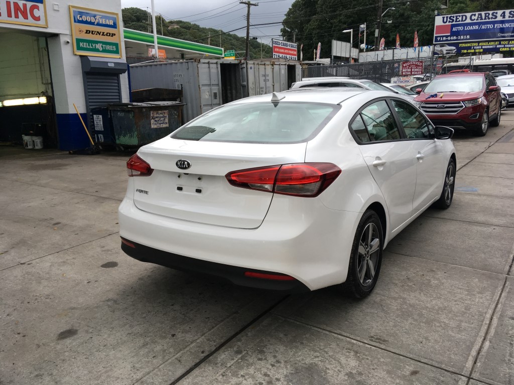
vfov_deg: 48.2
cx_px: 257
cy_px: 192
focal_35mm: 29
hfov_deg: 61.7
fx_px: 431
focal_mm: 4.15
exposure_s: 1/120
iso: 32
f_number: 2.2
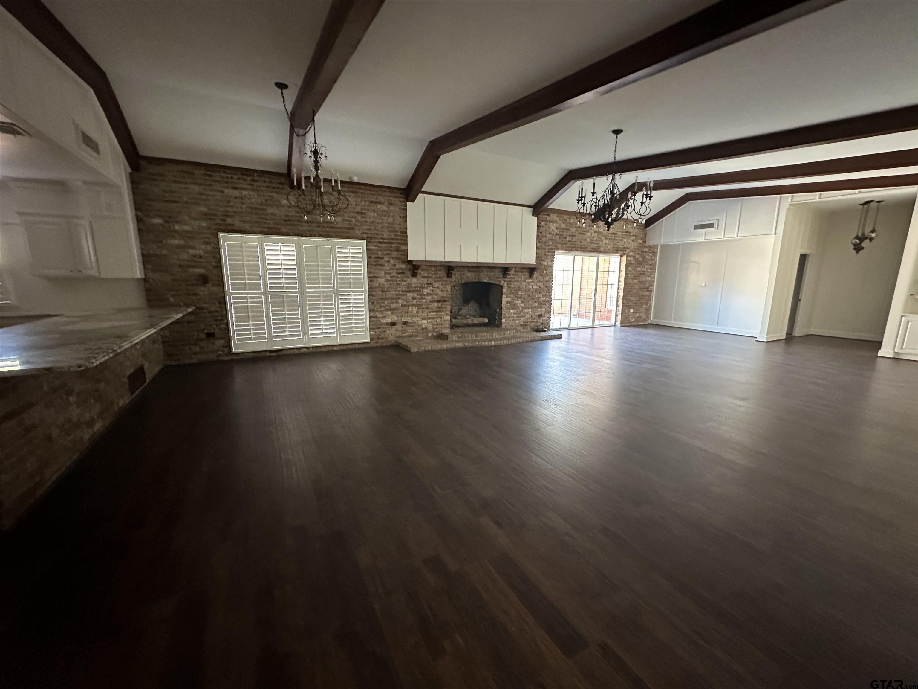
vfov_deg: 85.7
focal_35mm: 14
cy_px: 344
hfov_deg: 102.1
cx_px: 459
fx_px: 371
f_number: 2.2
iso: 800
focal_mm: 2.22
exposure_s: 1/60
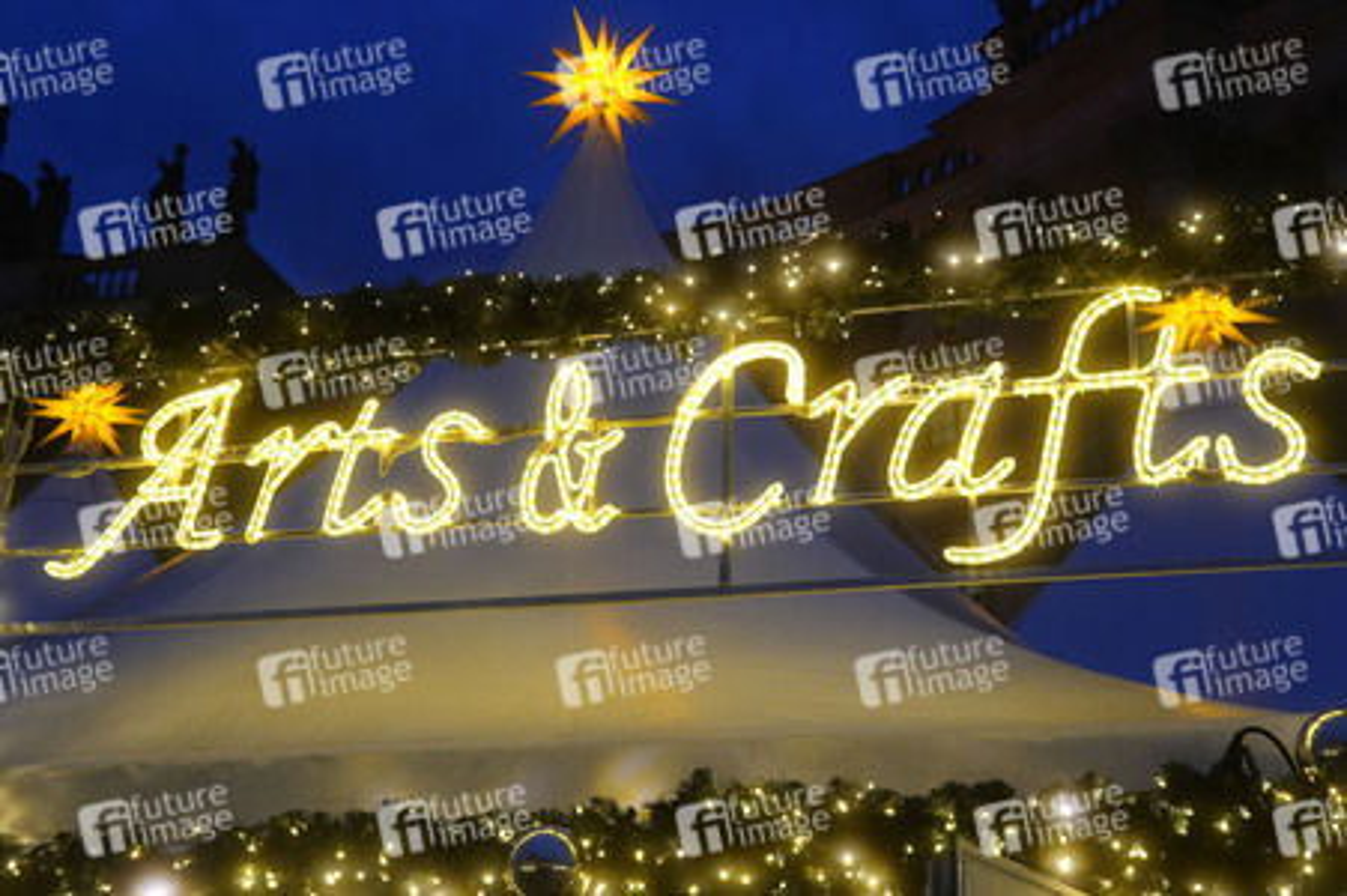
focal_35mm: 45
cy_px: 448
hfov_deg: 43.6
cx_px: 674
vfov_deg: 29.8
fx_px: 1682
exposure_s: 1/60
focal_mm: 30
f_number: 4.5
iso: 640
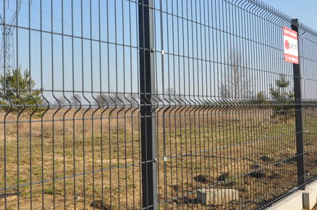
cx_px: 119
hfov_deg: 40.2
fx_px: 431
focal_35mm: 49
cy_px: 89
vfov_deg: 27.4
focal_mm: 22
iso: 200
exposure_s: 1/125
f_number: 11
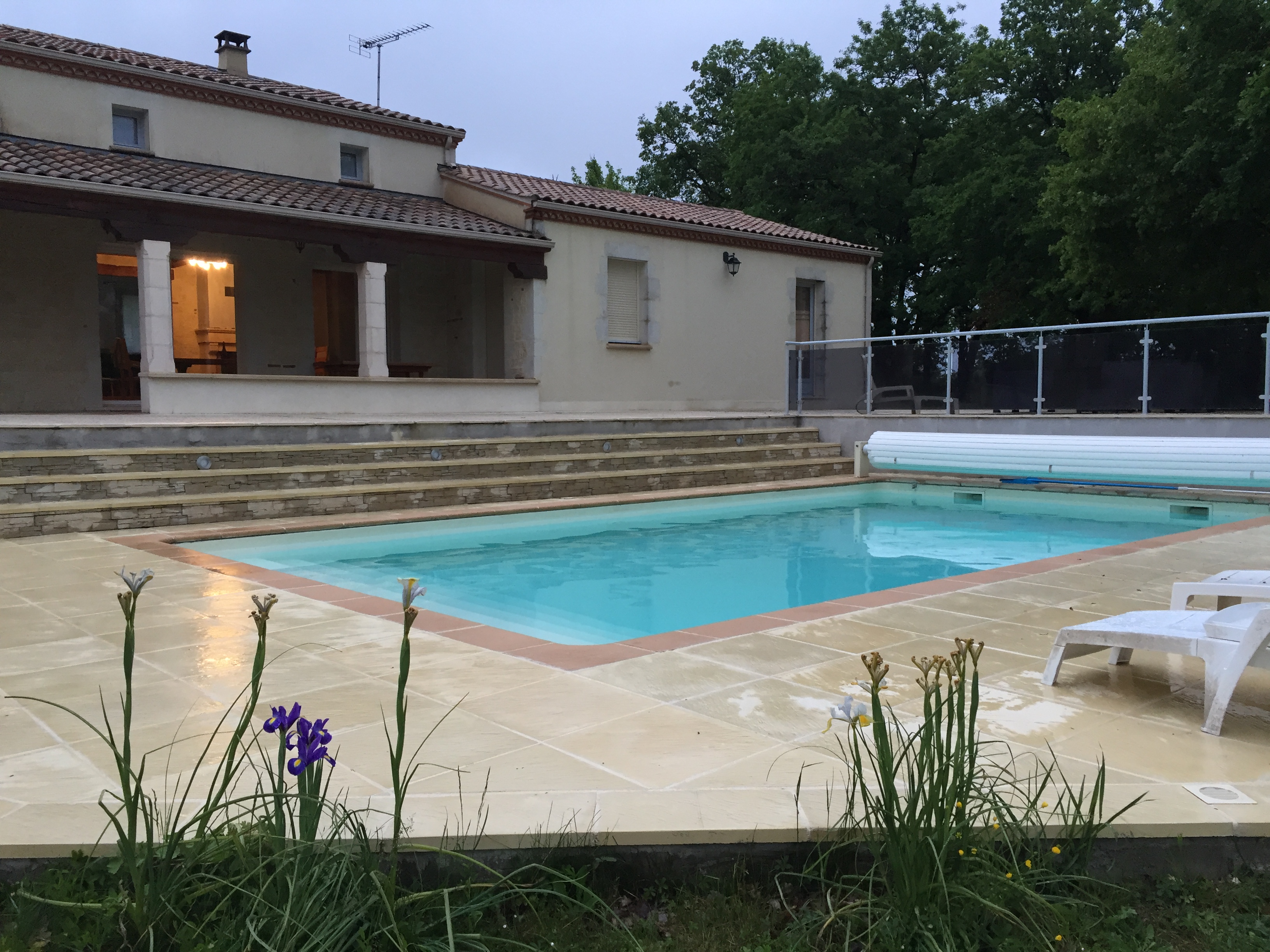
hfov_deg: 61.7
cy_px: 476
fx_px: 1064
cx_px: 635
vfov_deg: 48.2
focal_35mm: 29
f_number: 2.2
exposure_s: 1/33
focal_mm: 4.15
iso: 100
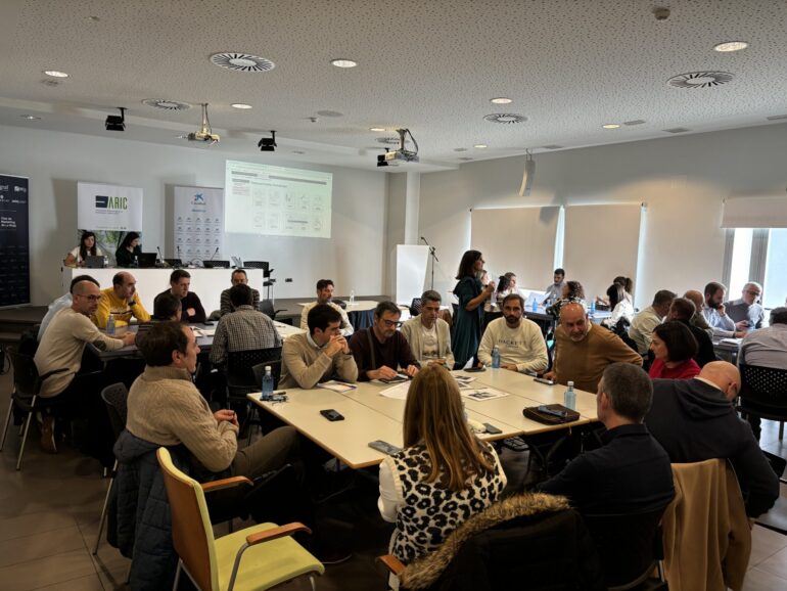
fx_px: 591
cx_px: 394
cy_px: 296
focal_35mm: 26
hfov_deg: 67.3
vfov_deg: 53.1
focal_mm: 5.96
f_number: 1.6
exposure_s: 1/100
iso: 100
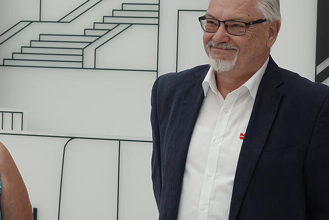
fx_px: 1581
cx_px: 101
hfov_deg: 11.9
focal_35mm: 173
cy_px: 100
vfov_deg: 7.9
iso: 200
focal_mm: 44.38
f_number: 4.5
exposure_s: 1/125
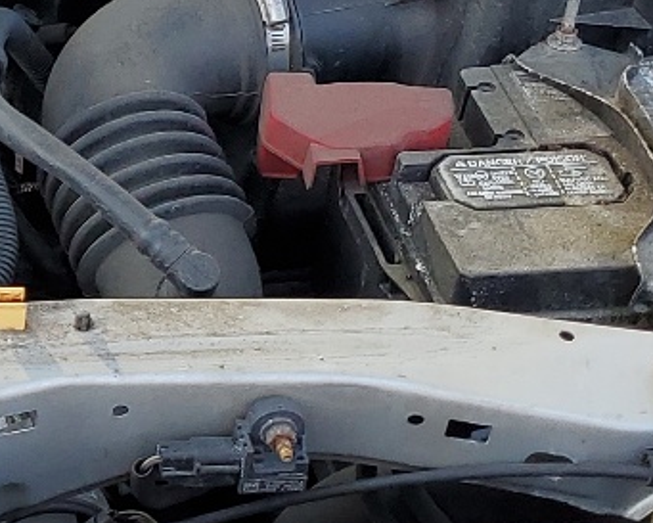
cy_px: 169
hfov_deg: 15.0
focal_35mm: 119
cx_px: -320
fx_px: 2300
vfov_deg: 12.9
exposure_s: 1/714
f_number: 1.5
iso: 50
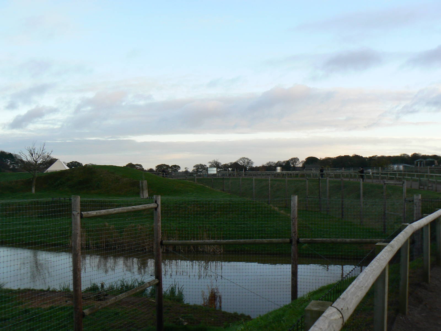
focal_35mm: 36
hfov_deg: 51.4
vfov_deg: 39.7
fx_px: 459
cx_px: 220
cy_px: 166
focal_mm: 6
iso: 80
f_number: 4
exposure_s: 1/100
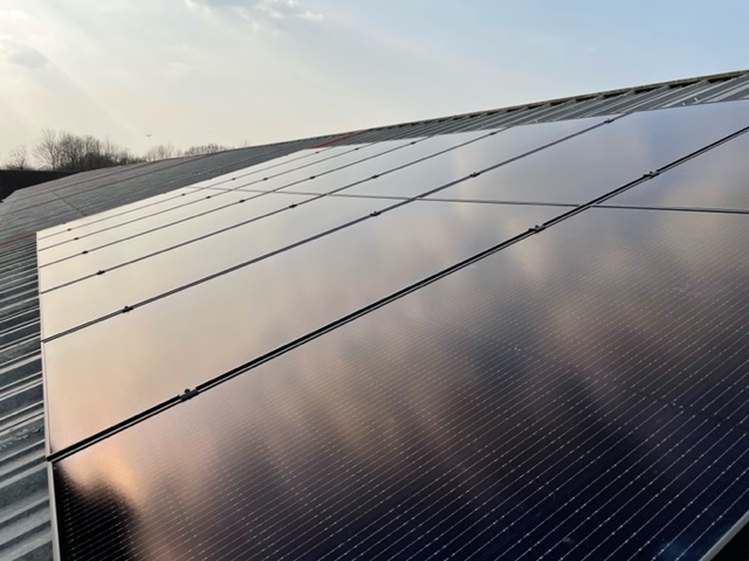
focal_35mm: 26
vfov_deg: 53.1
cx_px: 374
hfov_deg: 67.3
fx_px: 563
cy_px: 280
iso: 32
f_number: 1.6
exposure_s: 1/4831
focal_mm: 4.2
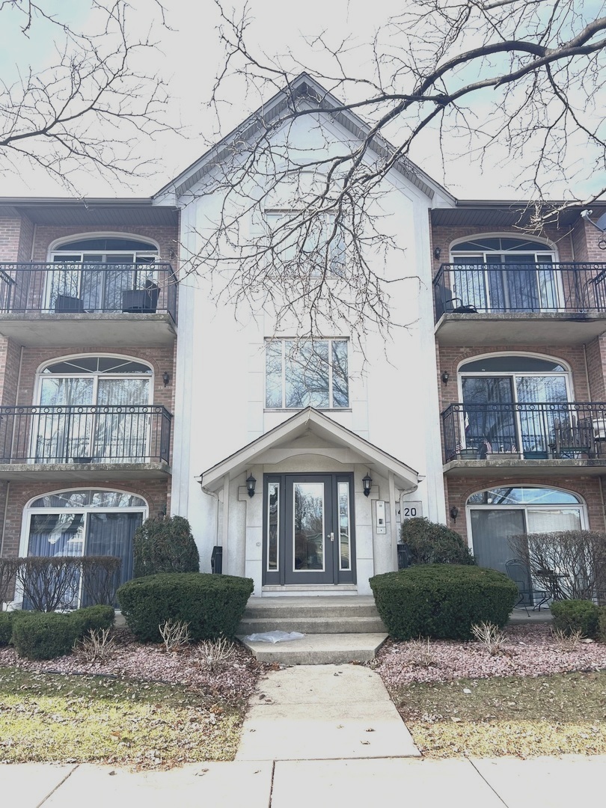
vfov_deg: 67.3
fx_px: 607
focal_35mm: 26
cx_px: 303
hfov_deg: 53.1
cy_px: 404
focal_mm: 5.7
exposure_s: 1/1511
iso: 50
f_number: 1.5
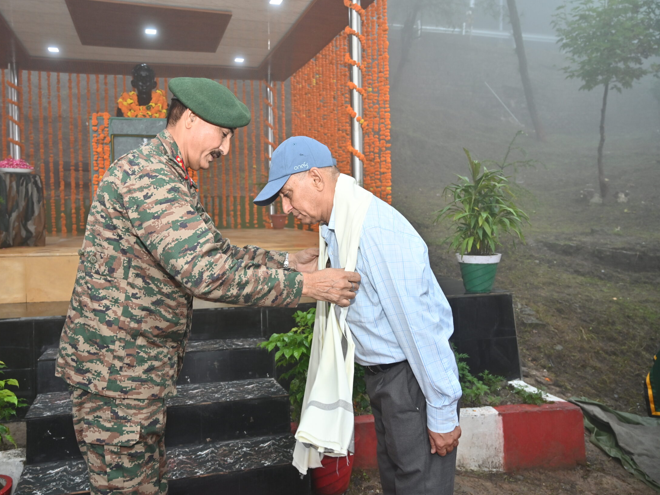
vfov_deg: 51.4
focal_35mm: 27
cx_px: 276
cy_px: 248
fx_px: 515
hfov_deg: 64.9
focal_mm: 24
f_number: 4.5
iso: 400
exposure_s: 1/200
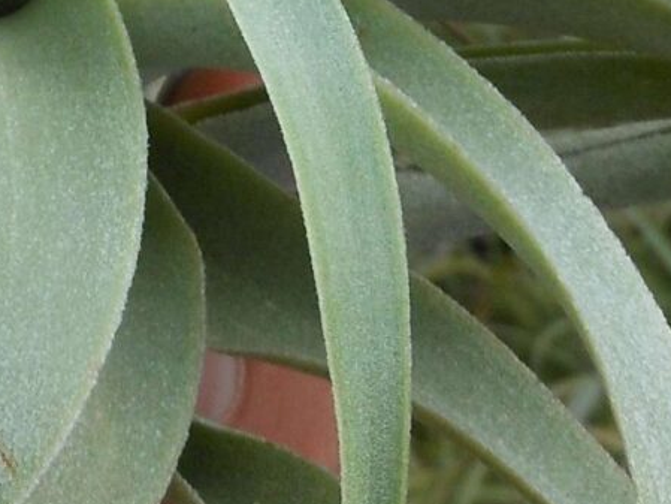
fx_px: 3645
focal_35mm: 188
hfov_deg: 10.4
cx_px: 39
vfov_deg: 7.7
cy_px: -323
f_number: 4
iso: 80
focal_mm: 5.9
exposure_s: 1/200
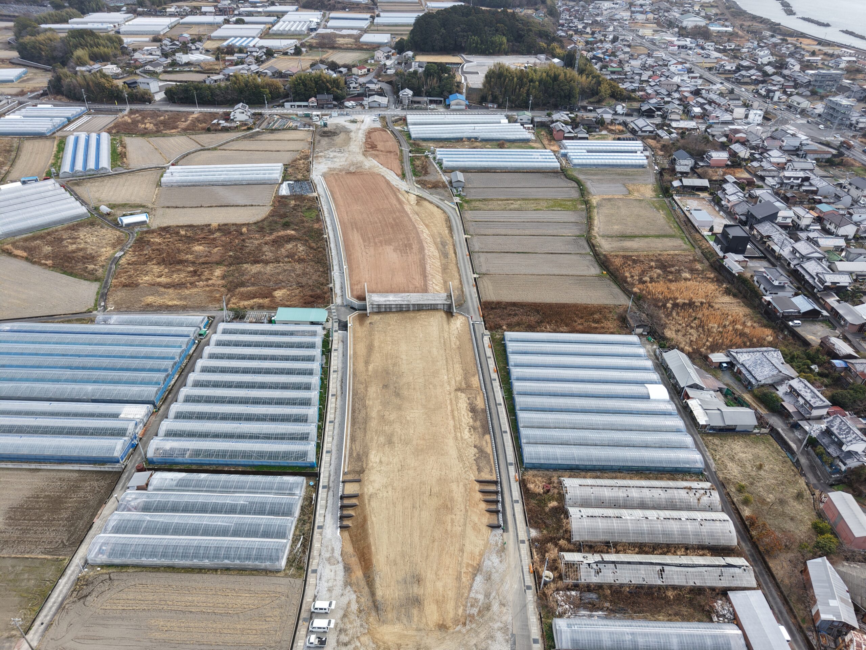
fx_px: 600
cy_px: 325
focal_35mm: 24
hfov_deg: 71.6
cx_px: 433
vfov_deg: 56.8
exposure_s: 1/1250
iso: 100
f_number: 1.8
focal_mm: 8.67
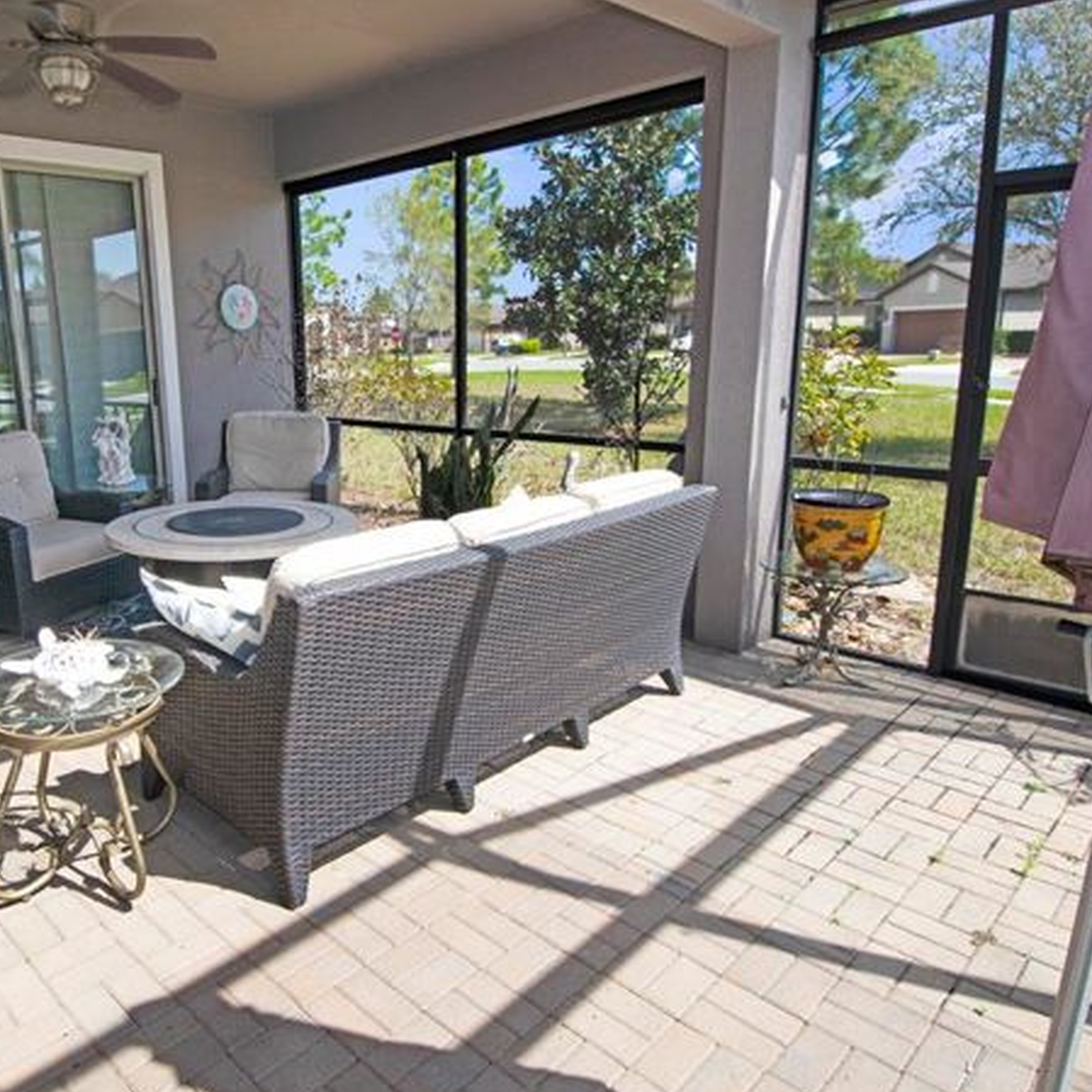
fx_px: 857
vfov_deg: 65.0
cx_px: 354
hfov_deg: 63.2
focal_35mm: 24
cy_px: 546
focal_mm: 12
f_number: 10
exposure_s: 1/125
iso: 200
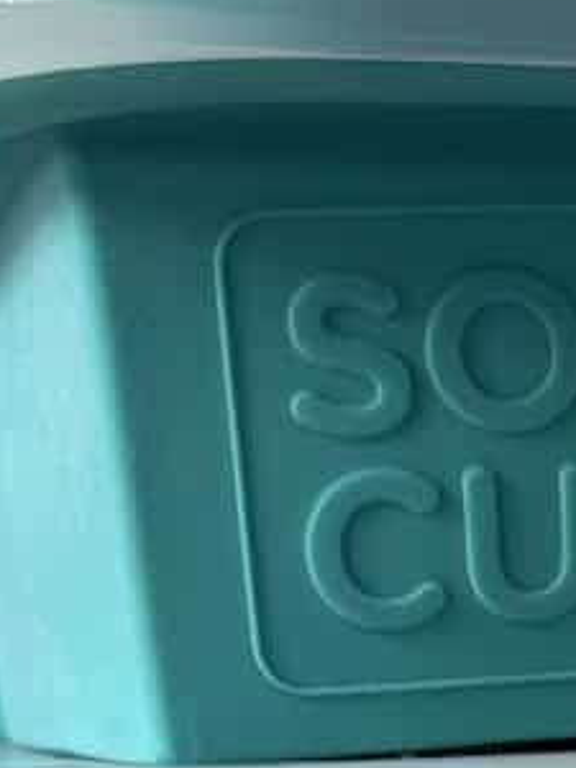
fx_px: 2840
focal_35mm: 128
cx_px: 873
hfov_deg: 11.1
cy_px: 1270
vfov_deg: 14.1
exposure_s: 1/120
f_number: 1.8
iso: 80
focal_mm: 6.8
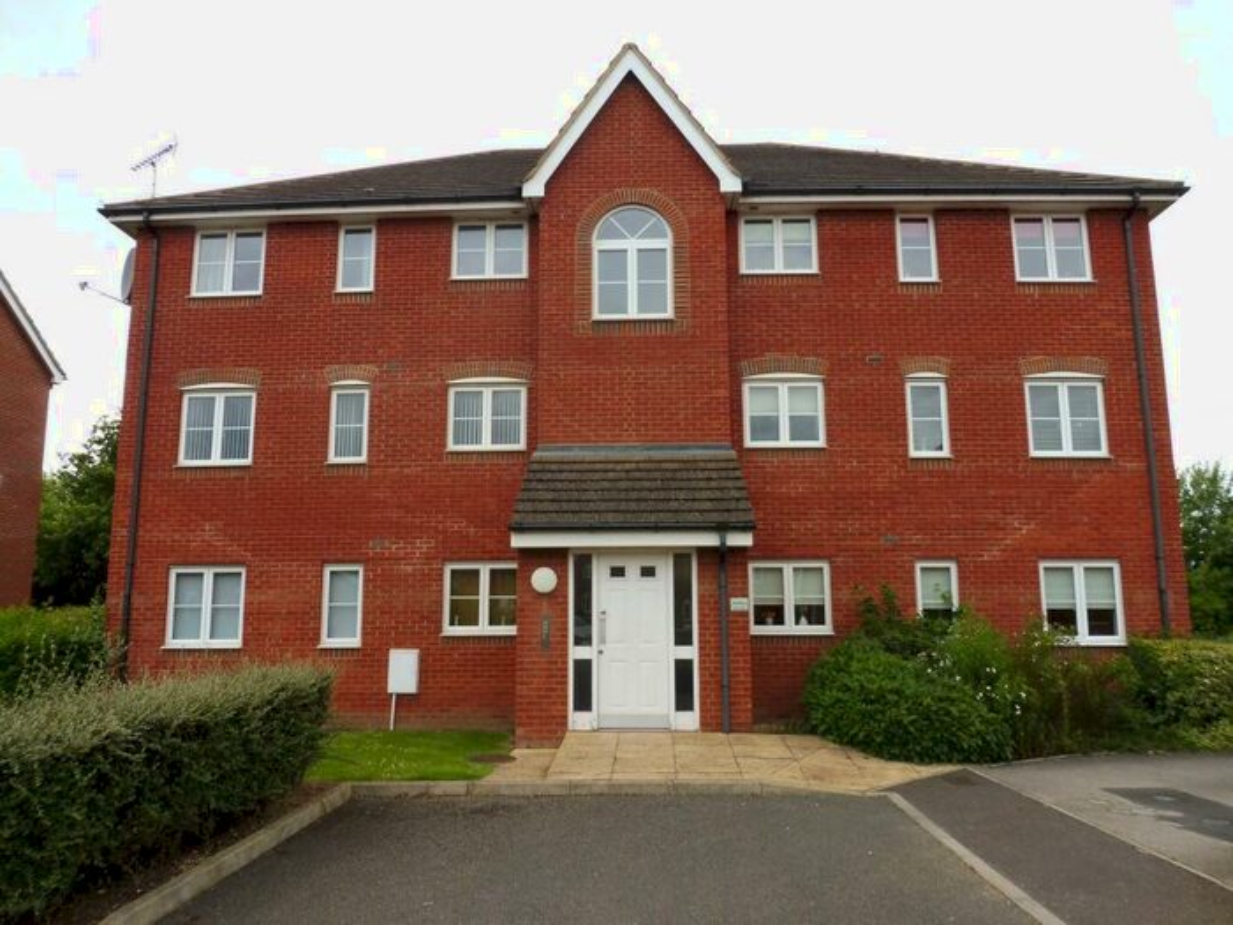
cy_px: 462
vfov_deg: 56.8
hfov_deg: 71.6
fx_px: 855
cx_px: 616
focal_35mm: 24
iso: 100
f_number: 3.3
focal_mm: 4.3
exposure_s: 1/800
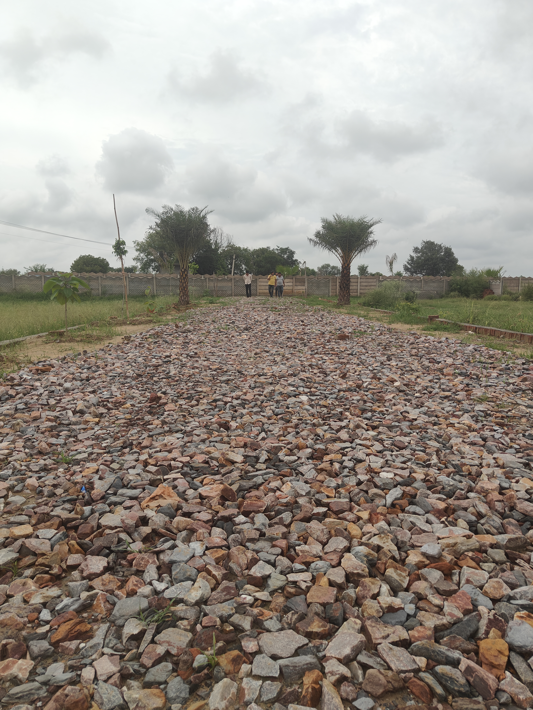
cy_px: 355
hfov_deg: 56.8
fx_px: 493
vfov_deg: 71.6
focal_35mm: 24
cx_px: 266
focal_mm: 5.59
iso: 64
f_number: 1.8
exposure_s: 1/2268
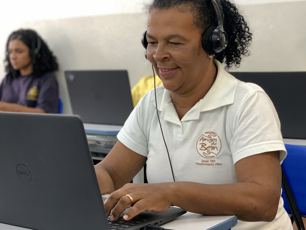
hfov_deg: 25.6
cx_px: 126
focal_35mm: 76
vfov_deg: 19.4
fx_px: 672
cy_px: 95
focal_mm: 6
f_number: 2.4
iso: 100
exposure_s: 1/60
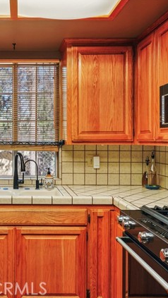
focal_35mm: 38
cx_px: 17
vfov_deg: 52.8
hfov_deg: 29.9
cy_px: 149
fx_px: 301
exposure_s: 1/60
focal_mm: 24
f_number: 9
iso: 400
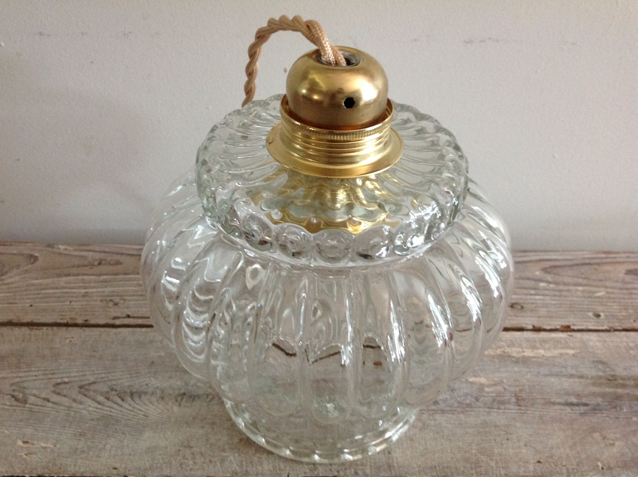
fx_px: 644
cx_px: 319
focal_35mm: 35
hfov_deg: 52.7
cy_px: 238
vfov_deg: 40.6
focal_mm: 4.28
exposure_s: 1/15
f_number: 2.4
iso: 200
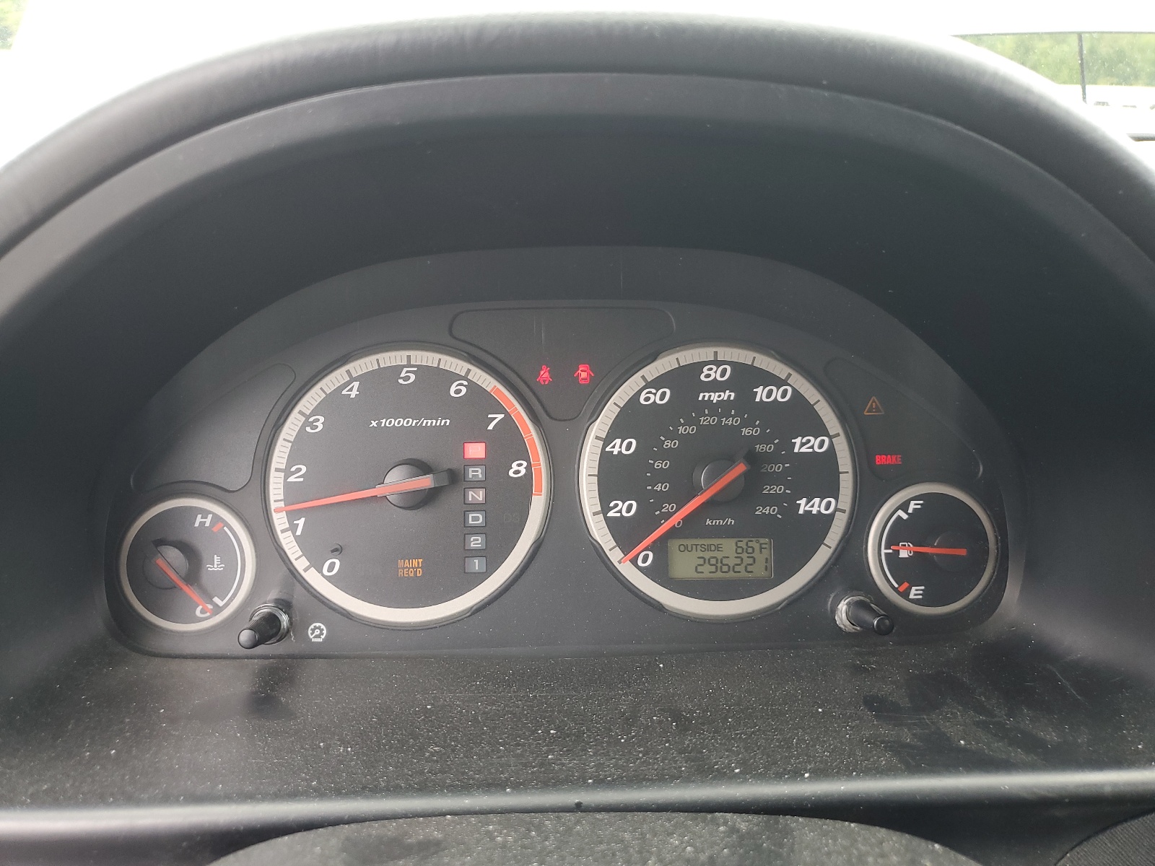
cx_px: 578
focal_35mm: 26
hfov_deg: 67.3
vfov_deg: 53.1
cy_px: 433
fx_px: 868
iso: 59
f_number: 1.5
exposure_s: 1/120
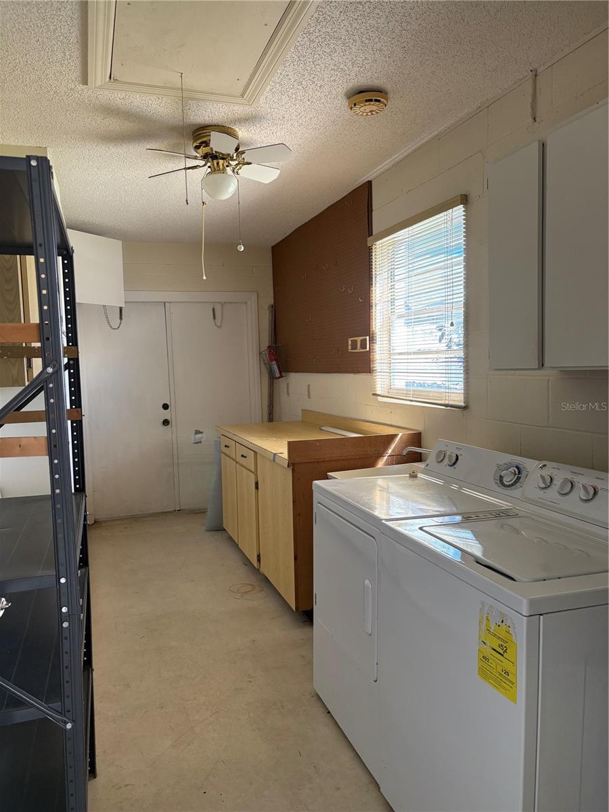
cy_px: 406
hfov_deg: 53.1
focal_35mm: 26
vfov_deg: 67.3
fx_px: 610
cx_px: 304
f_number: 1.6
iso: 125
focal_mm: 5.96
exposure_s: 1/162
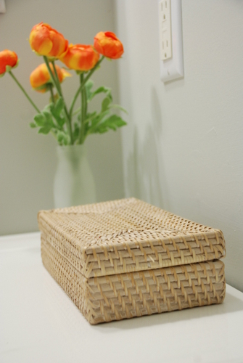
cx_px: 122
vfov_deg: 35.0
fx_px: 575
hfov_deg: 23.9
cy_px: 182
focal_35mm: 57
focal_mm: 38
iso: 640
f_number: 4.5
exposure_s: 1/20
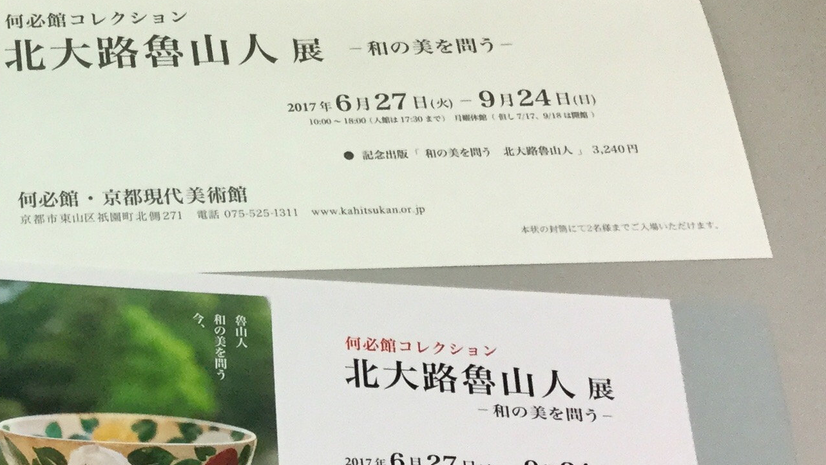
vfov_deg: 14.0
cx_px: -61
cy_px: 308
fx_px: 1884
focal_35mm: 86
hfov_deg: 23.4
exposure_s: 1/30
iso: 32
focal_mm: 3.3
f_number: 2.4
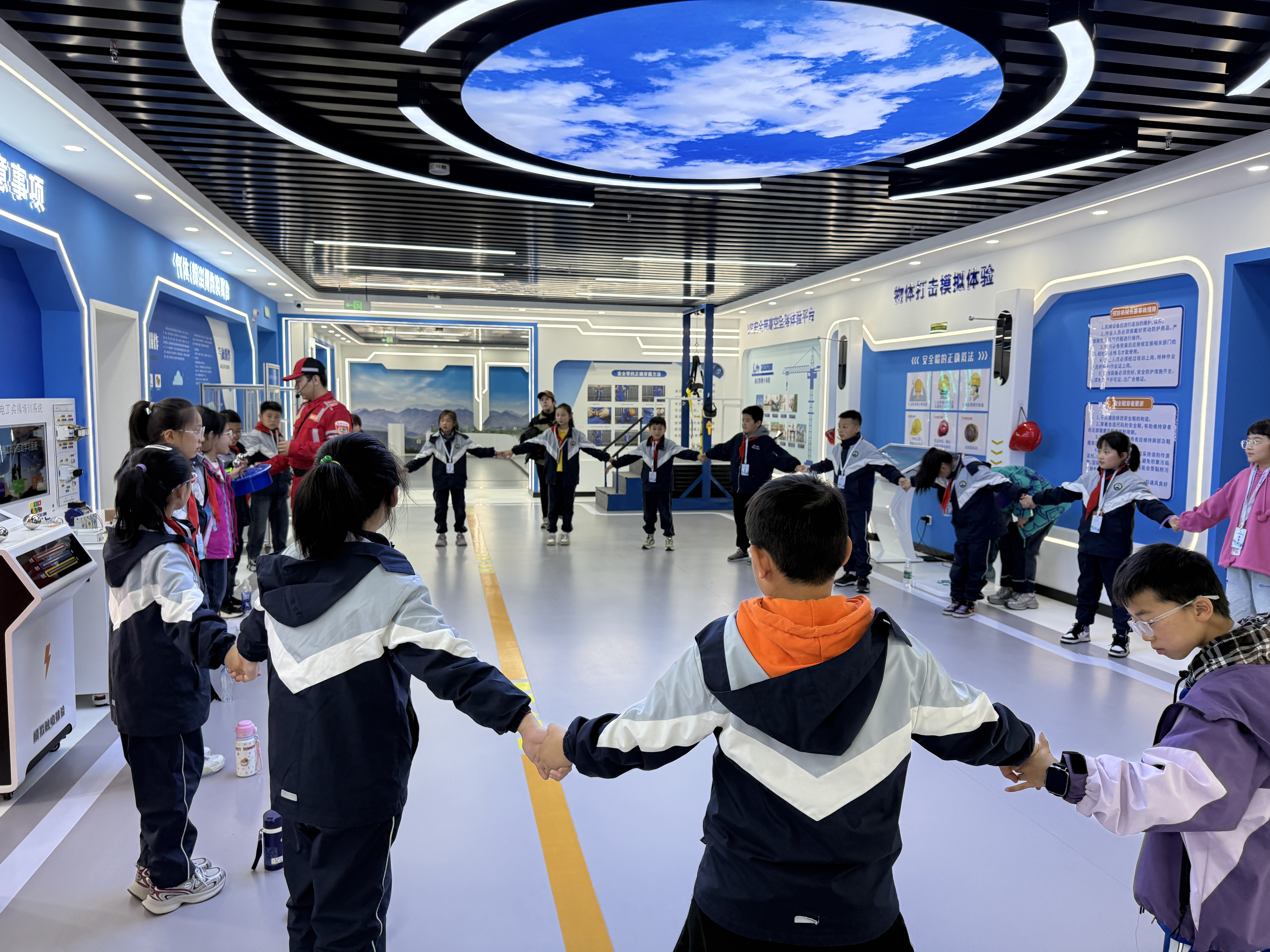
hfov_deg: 71.6
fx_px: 881
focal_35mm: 24
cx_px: 635
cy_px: 476
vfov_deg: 56.8
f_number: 1.78
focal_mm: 6.76
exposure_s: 1/167
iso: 160
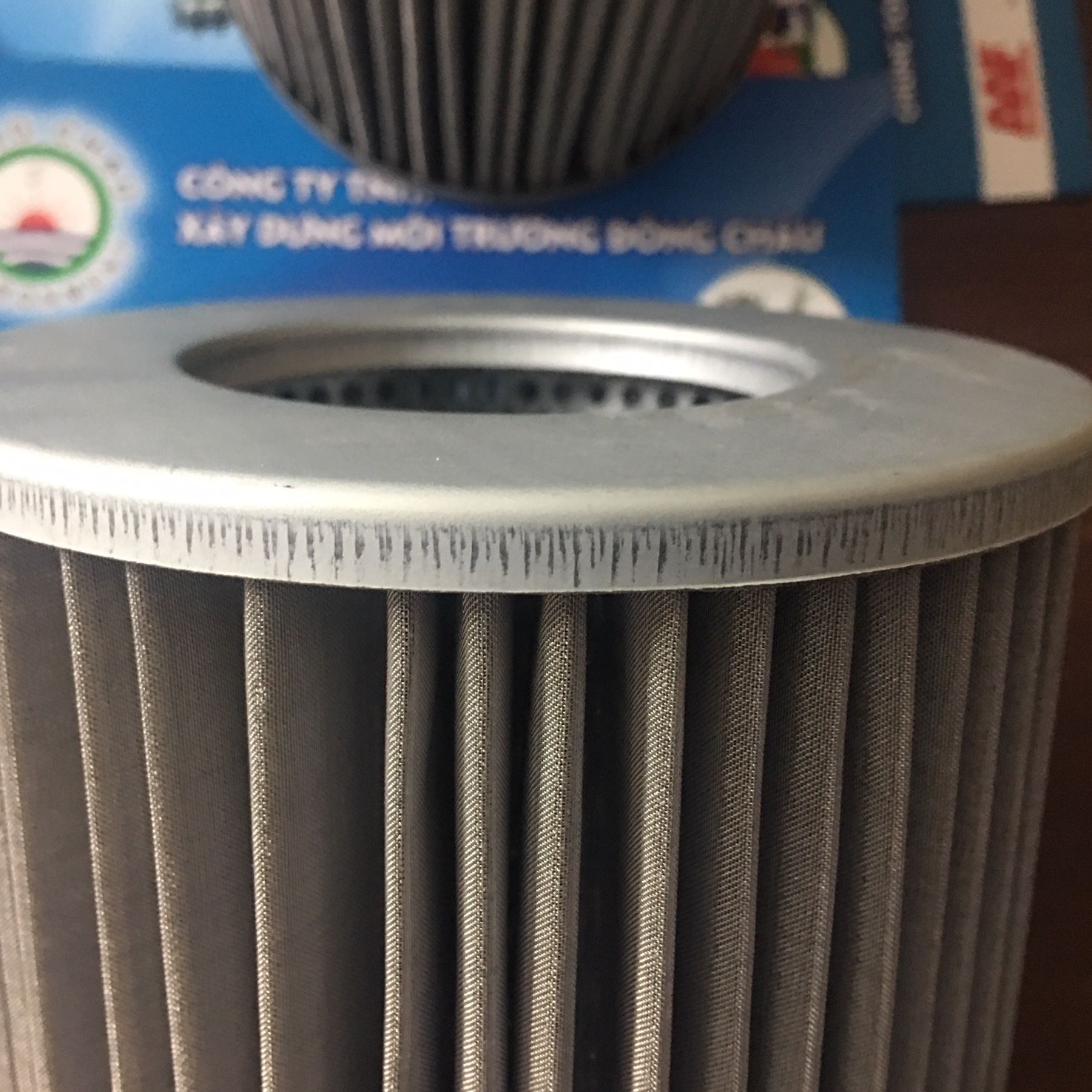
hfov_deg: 47.1
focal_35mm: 35
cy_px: 549
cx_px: 476
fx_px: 1249
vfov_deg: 47.2
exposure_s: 1/8
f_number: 2.2
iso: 125
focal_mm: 4.15
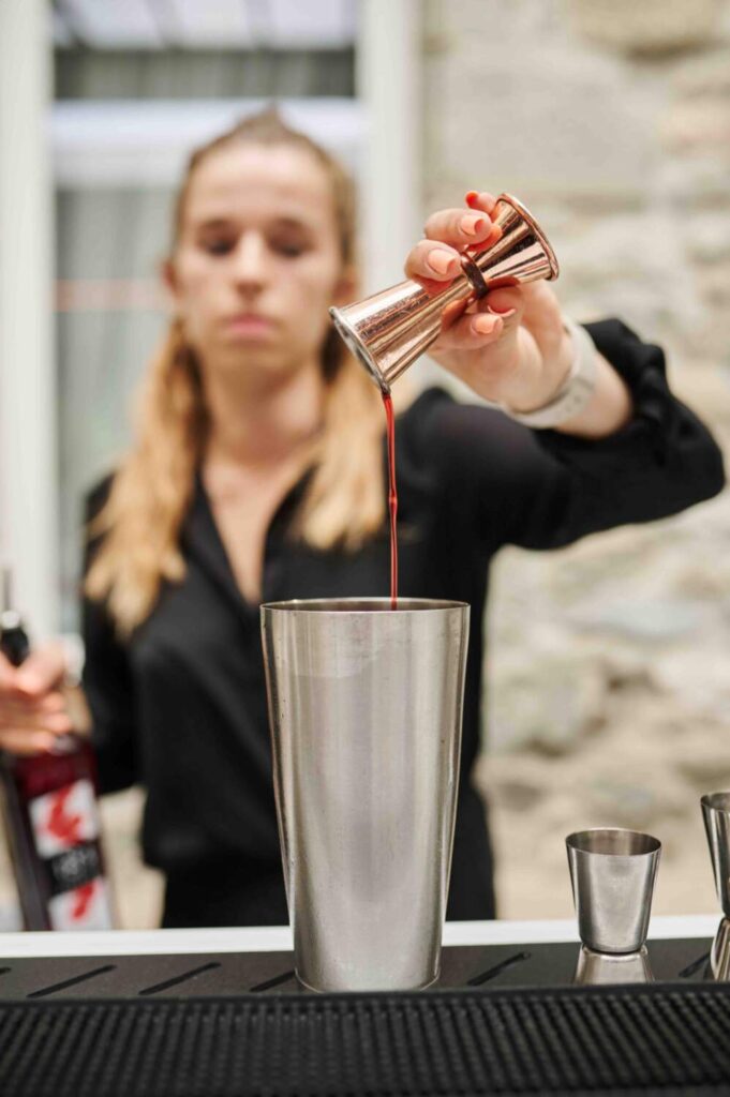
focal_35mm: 35
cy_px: 548
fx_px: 1066
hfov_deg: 37.8
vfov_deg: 54.5
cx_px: 365
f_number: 2.2
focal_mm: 35
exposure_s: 1/320
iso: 640
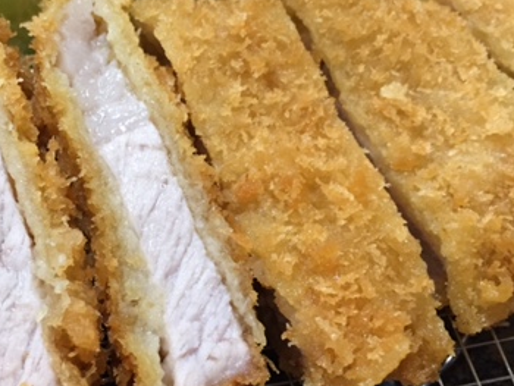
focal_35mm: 53
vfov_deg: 27.5
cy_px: 159
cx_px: 163
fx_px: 788
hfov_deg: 35.7
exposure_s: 1/33
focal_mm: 4.15
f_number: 2.2
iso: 200
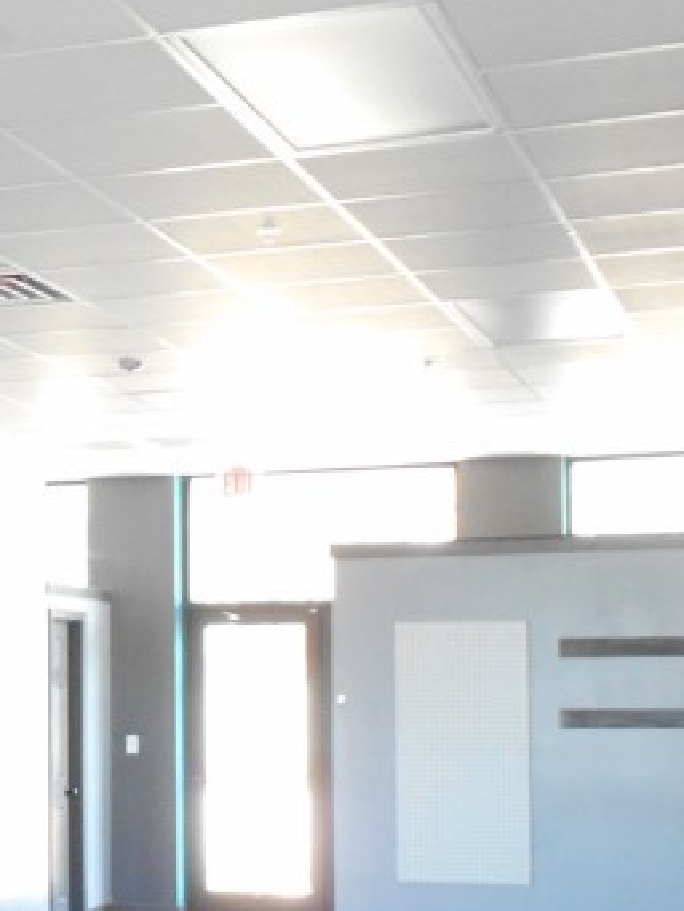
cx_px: -171
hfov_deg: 17.8
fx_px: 2054
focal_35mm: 78
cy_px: 588
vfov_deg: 24.9
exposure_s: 1/30
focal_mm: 4.6
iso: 360
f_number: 3.2
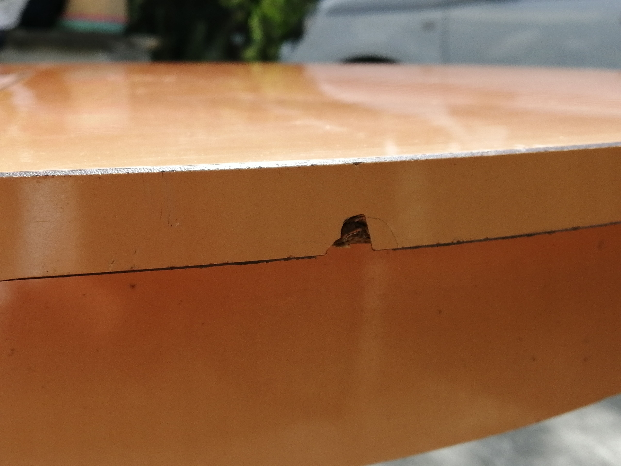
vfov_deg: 28.0
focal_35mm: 52
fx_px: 933
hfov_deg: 36.8
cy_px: 233
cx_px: 310
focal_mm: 3.88
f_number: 1.8
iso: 50
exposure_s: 1/861
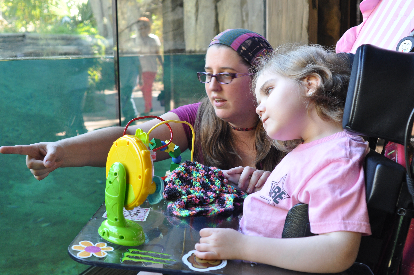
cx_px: 207
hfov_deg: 41.2
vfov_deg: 28.0
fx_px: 551
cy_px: 138
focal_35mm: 48
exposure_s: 1/60
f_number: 4
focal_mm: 32
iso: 500
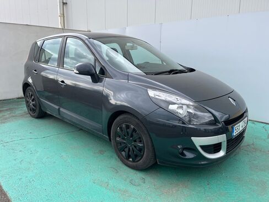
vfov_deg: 53.1
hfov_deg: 67.3
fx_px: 202
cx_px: 134
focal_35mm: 26
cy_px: 101
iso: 50
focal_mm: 5.1
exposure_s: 1/827
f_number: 1.6
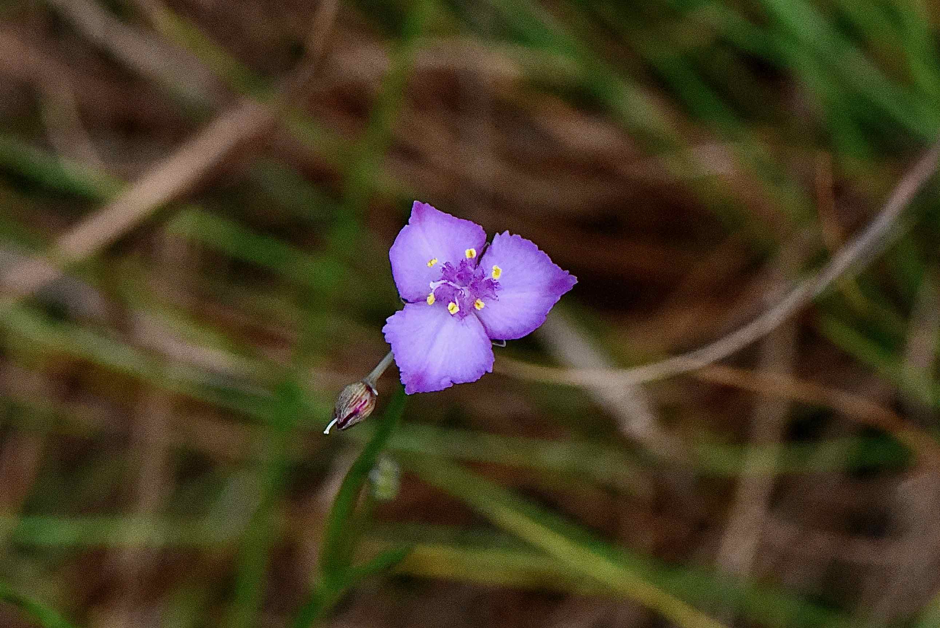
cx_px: 470
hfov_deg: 19.4
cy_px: 314
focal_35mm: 105
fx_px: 2742
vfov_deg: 13.1
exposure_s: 1/3200
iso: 5000
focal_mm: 105
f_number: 16
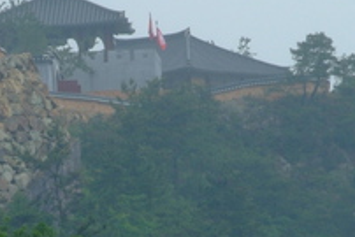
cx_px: -156
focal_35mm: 755
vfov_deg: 1.8
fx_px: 7450
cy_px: 35
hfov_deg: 2.7
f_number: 13
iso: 400
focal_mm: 145
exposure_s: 1/125
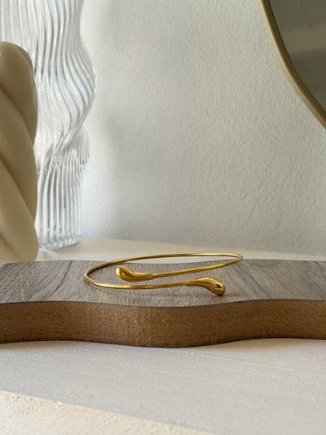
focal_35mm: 48
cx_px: 163
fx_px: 602
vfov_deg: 39.6
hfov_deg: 30.3
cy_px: 218
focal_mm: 6.76
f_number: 1.78
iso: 100
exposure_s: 1/69
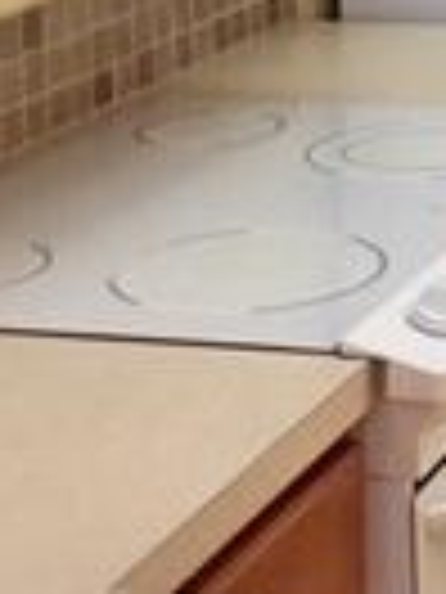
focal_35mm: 141
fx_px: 2422
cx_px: 707
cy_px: -162
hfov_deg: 10.1
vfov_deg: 13.5
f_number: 2.2
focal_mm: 4.15
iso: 64
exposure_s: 1/15
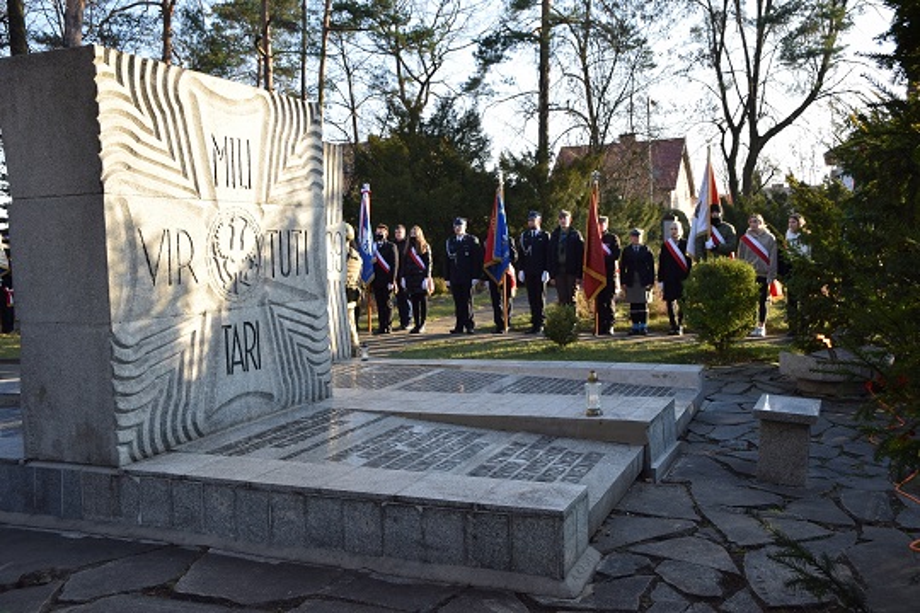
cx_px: 460
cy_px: 306
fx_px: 843
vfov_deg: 40.0
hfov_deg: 57.2
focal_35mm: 33
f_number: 8
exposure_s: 1/250
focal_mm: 22
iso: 400
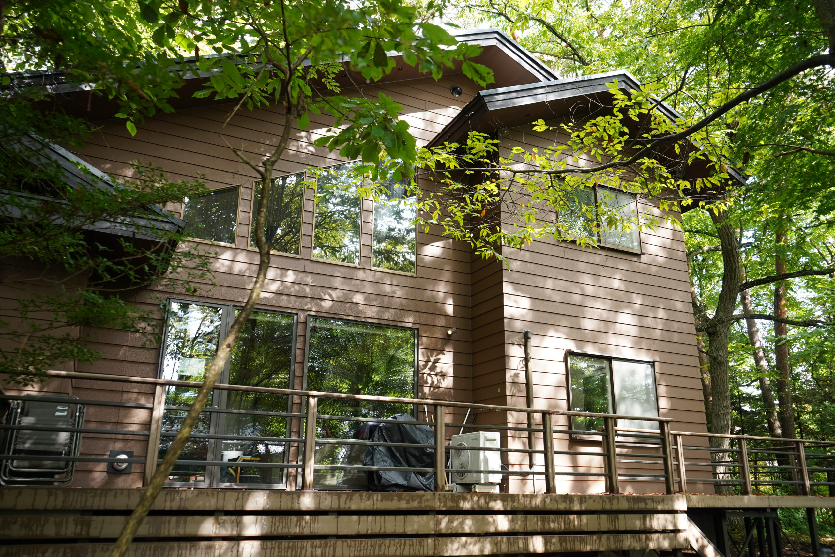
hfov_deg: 65.5
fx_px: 649
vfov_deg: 46.4
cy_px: 278
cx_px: 418
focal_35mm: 28
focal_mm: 28
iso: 500
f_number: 5
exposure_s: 1/100
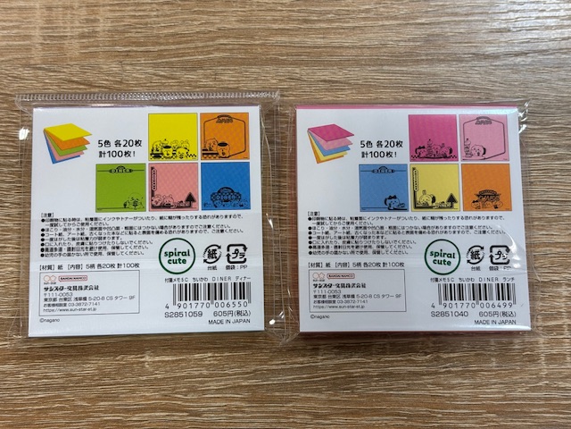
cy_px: 214
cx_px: 286
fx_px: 858
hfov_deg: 36.8
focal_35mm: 52
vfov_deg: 28.0
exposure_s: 1/50
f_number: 1.6
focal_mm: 5.96
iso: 25
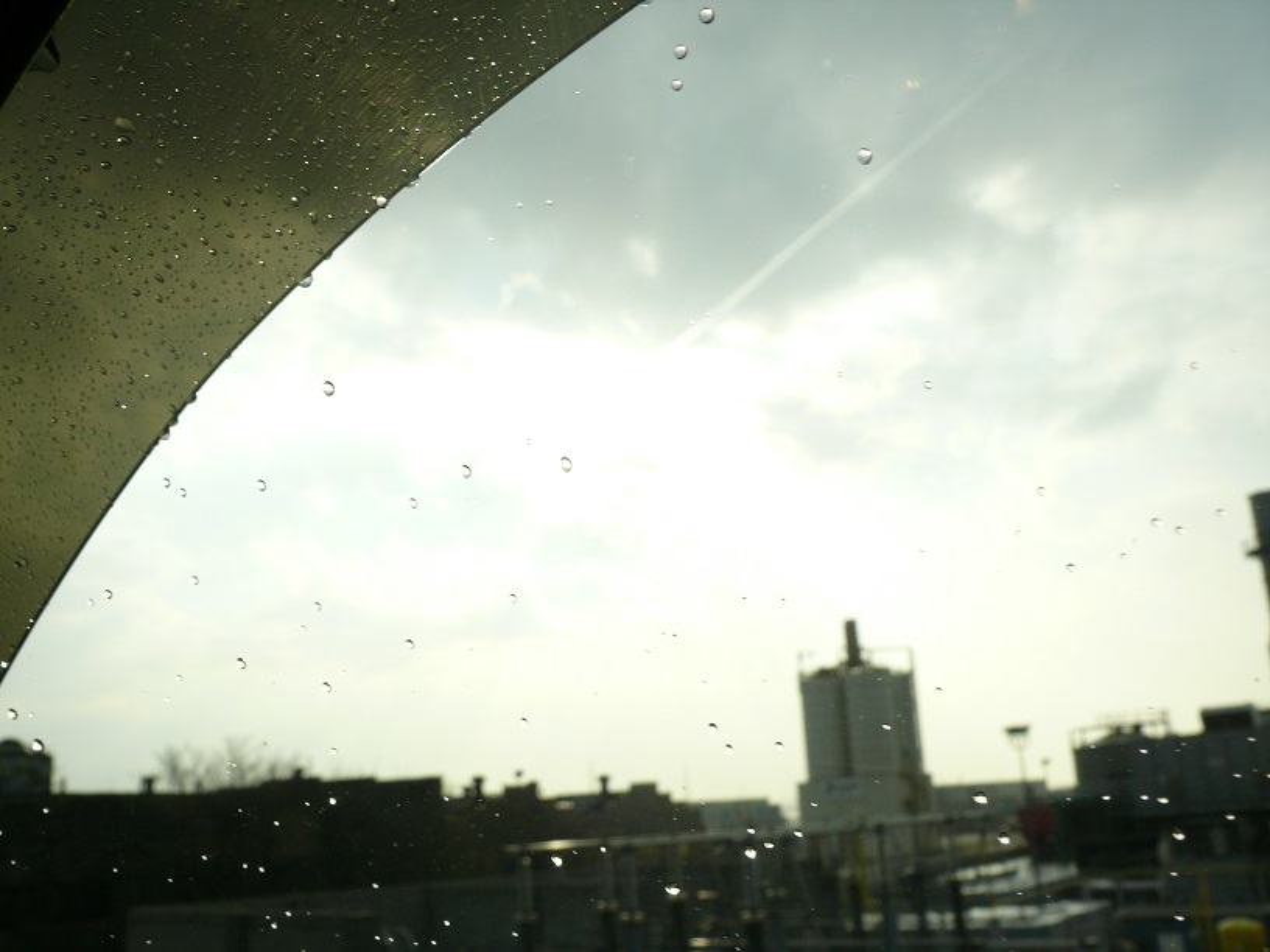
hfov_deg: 52.6
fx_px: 1284
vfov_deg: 40.7
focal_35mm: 35
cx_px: 635
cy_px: 476
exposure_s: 1/640
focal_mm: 7.4
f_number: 5
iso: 100
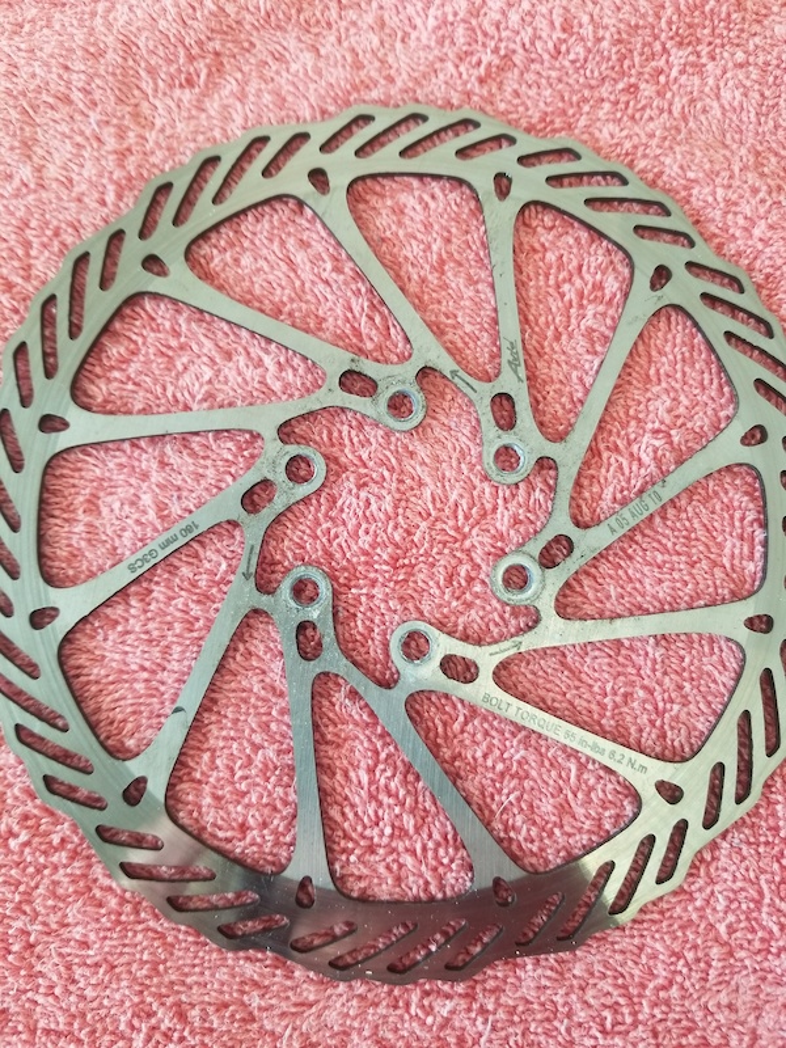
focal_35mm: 26
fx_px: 787
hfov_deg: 53.1
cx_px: 393
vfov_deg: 67.3
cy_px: 524
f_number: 1.7
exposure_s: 1/120
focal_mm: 4.25
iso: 100
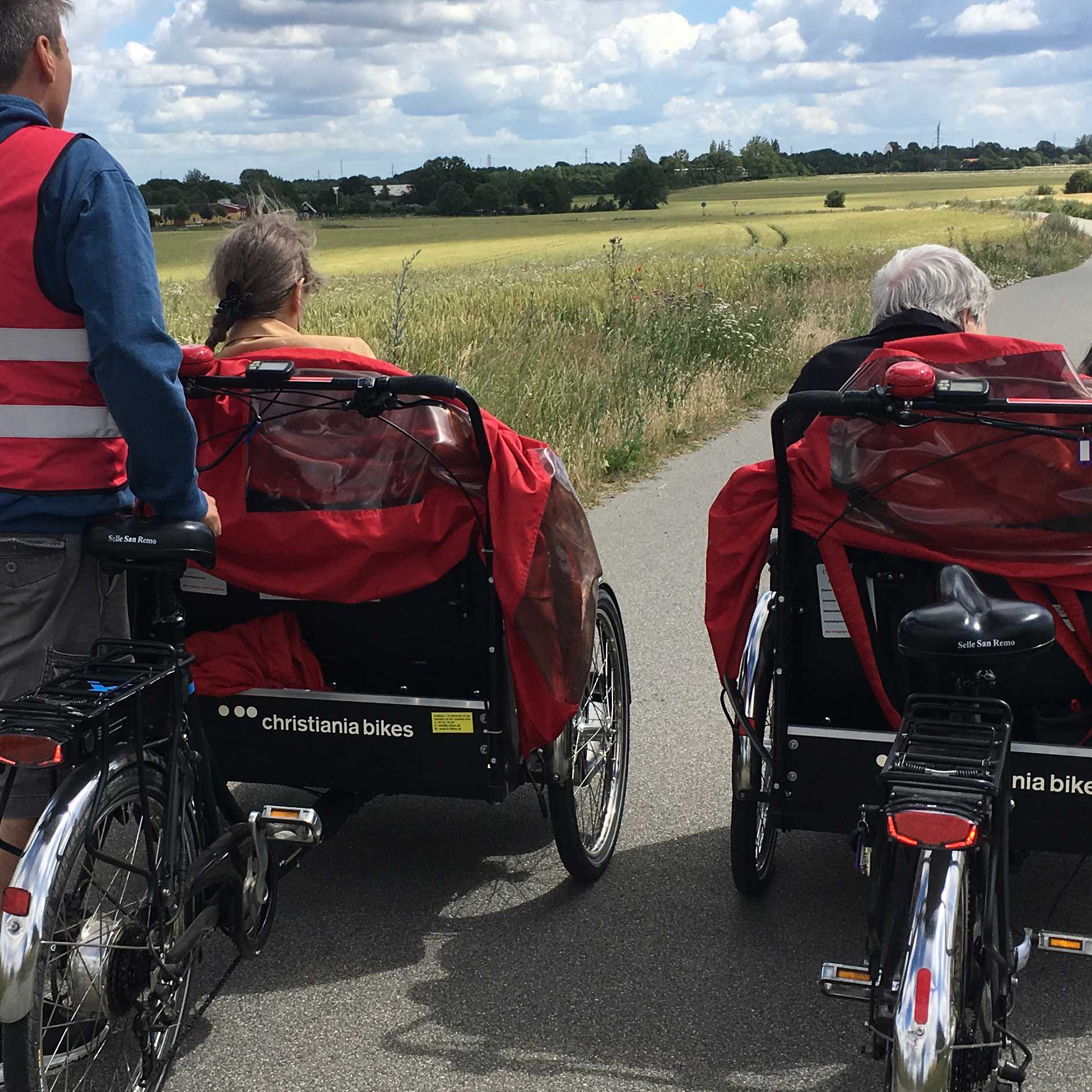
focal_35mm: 55
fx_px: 1963
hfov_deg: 31.0
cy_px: 542
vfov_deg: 31.1
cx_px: 464
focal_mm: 4.15
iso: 25
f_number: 2.2
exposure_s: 1/1637
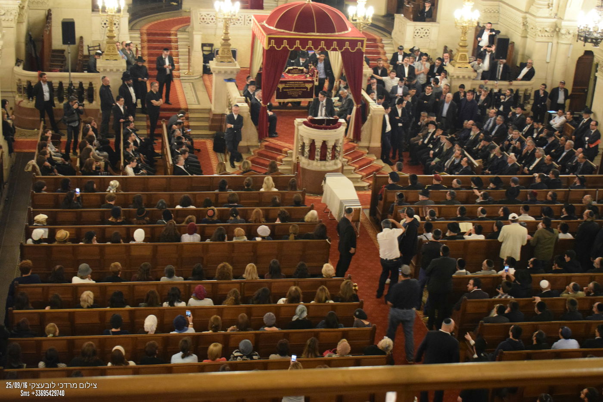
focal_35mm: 60
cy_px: 201
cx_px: 302
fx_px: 1005
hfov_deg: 33.4
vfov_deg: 22.6
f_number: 4.8
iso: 3200
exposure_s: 1/25
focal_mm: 40
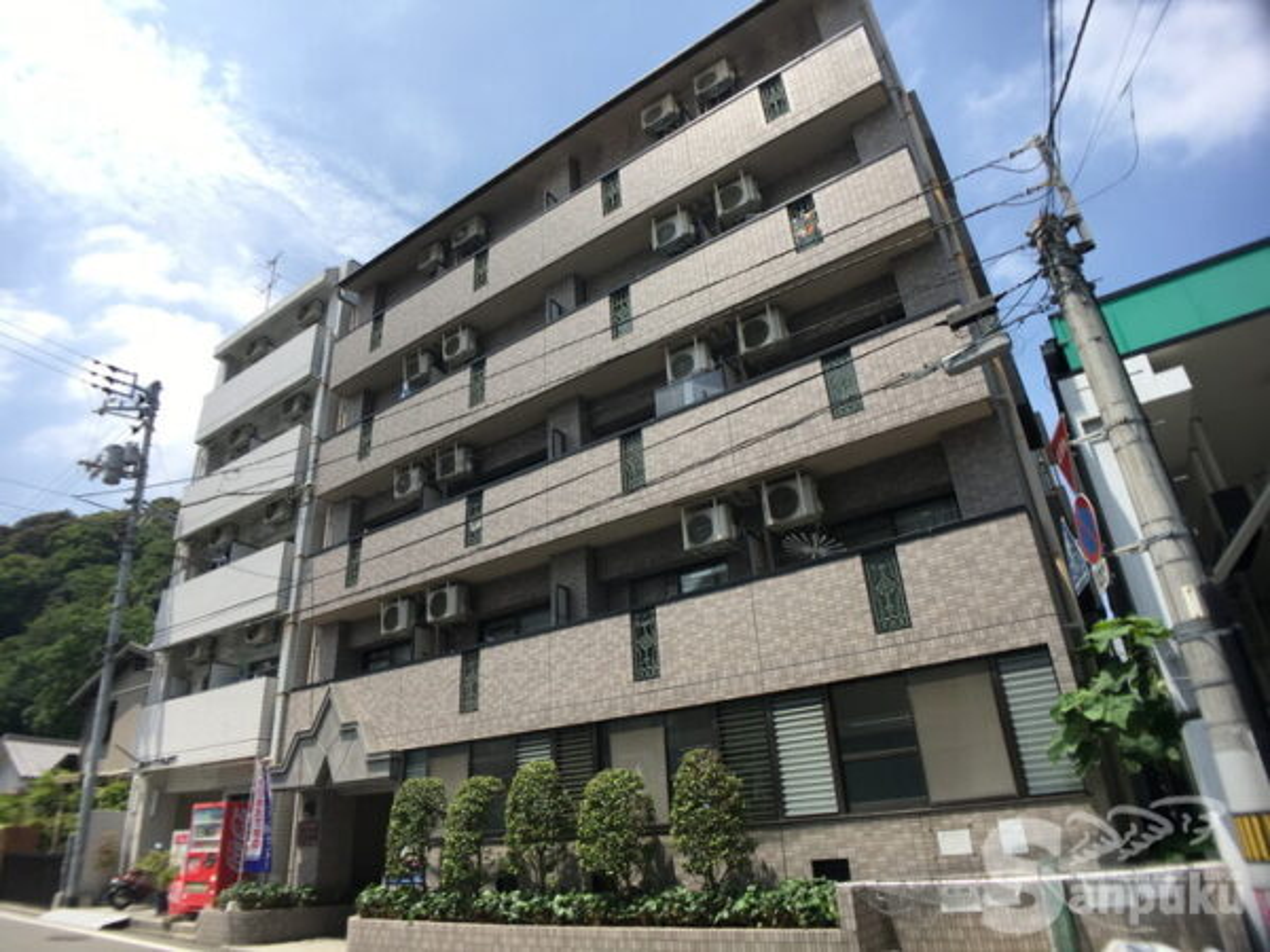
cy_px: 476
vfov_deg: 48.2
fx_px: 1064
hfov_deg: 61.7
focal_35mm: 29
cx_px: 635
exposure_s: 1/1241
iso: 25
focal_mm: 4.15
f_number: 2.2
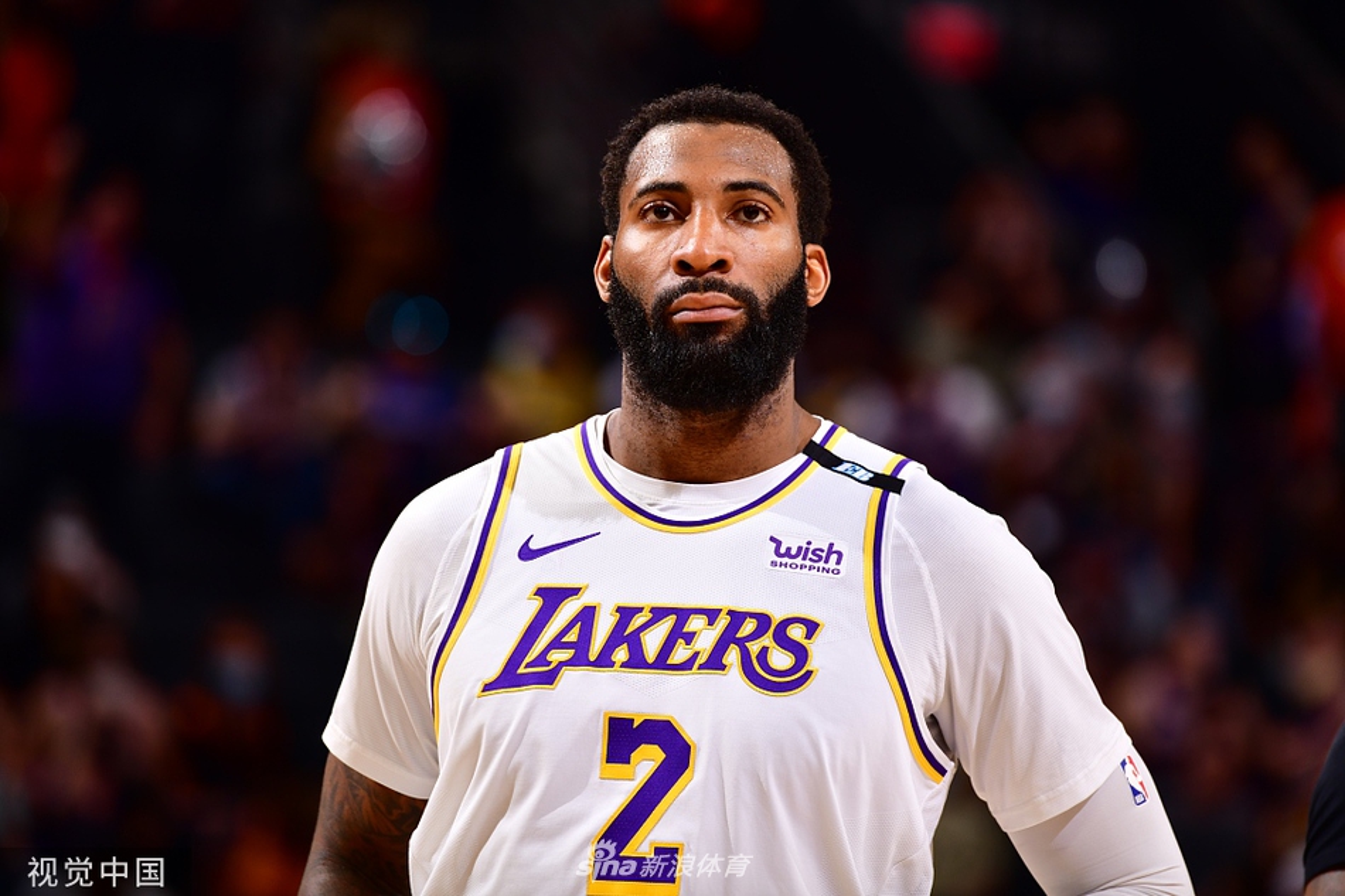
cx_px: 672
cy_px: 448
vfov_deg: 3.4
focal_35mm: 400
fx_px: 14941
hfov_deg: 5.2
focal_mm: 400
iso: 320
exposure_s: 1/250
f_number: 5.6
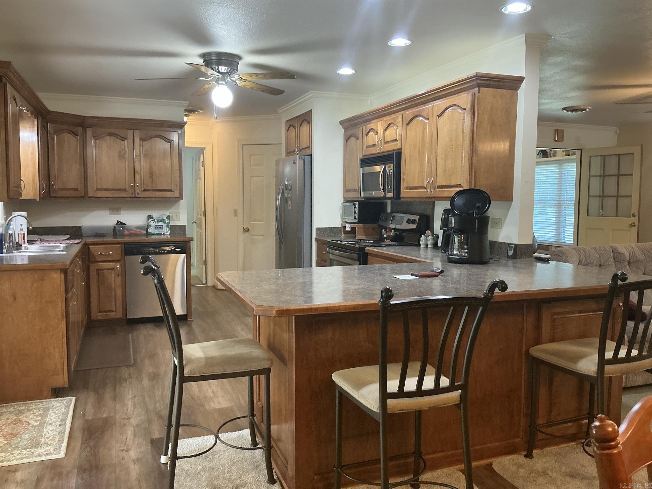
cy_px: 244
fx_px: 527
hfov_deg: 63.4
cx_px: 326
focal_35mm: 28
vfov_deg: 49.7
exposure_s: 1/60
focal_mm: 3
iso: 160
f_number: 1.8
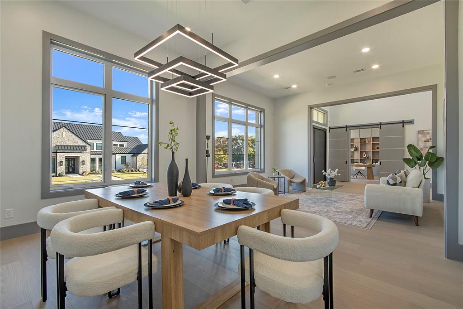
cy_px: 154
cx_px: 232
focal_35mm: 15
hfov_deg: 100.4
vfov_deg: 77.3
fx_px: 193
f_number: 11
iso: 100
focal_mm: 10
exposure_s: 1/15
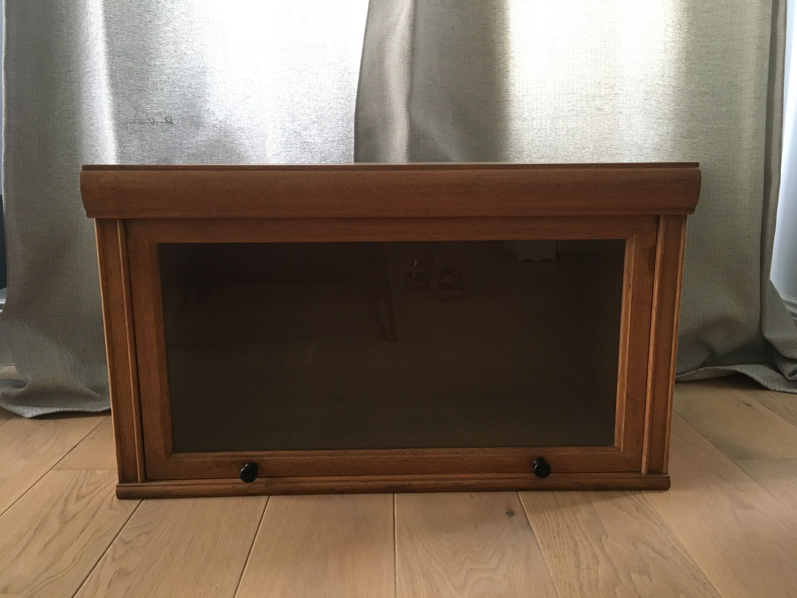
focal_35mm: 29
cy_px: 299
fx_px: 668
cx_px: 398
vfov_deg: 48.2
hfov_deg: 61.7
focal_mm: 4.15
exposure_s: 1/33
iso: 200
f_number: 2.2
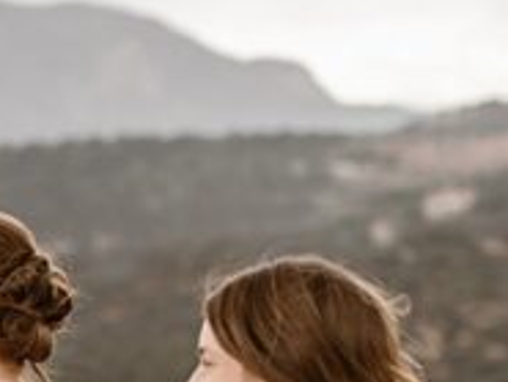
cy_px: 596
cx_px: -535
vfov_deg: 4.0
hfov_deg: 5.2
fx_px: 5463
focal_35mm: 372
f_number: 3.2
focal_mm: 70
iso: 200
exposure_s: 1/640
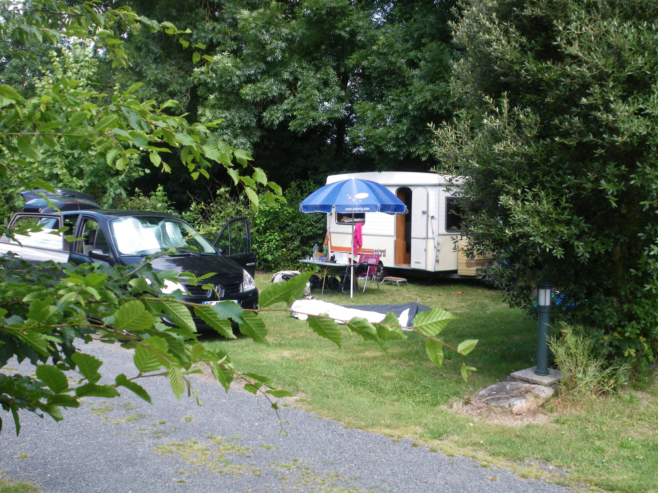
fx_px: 798
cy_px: 246
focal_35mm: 42
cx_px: 329
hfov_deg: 44.8
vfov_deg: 34.3
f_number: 4
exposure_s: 1/80
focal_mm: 7.5
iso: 64
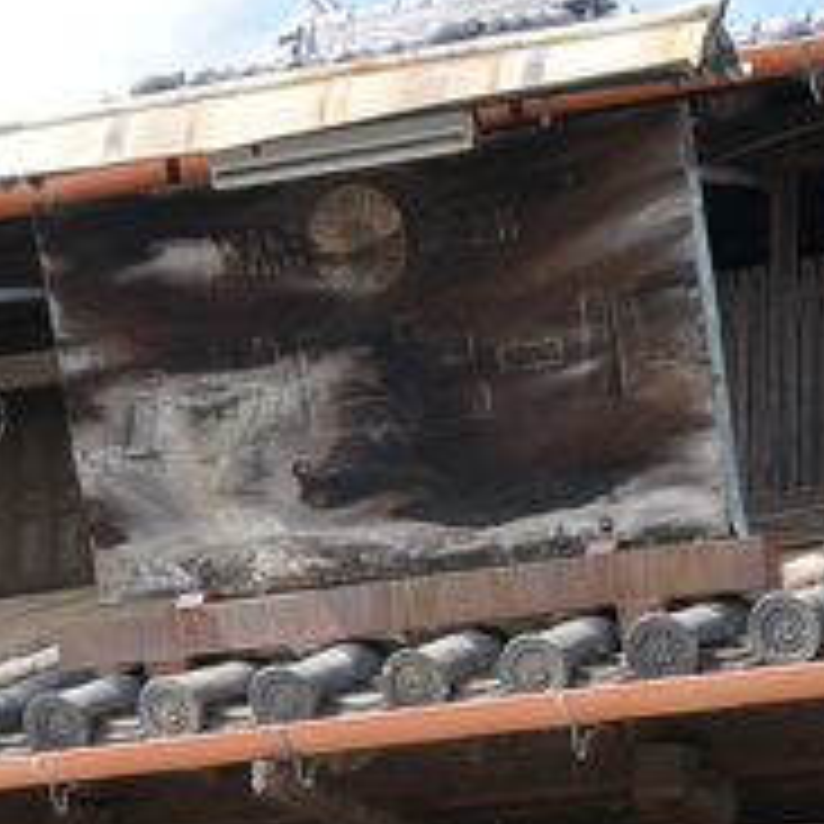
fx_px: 3070
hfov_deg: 15.0
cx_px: 856
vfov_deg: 14.4
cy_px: 1184
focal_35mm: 114
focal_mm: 16
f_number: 3.5
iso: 100
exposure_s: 1/500
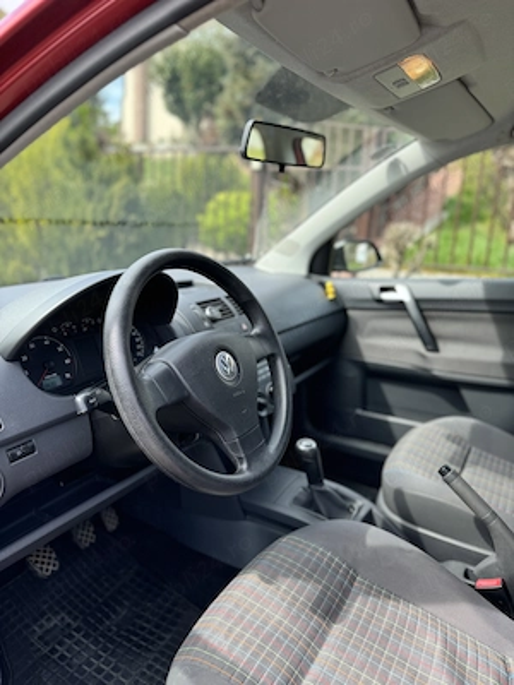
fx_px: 475
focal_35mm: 24
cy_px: 342
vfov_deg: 71.6
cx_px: 257
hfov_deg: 56.8
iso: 80
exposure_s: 1/454
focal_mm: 6.86
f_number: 1.78
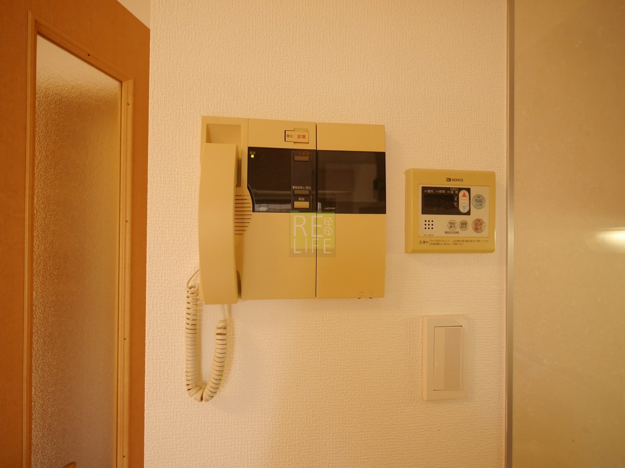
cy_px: 234
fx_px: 289
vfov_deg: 78.1
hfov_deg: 94.5
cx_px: 312
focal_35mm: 16
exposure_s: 1/60
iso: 500
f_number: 4
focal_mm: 8
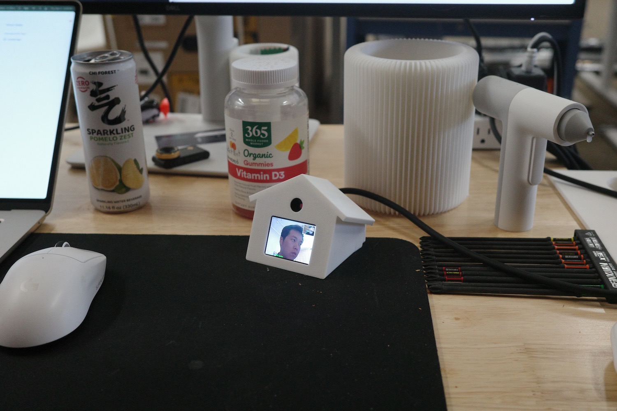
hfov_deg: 48.5
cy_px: 206
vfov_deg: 33.4
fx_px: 686
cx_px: 308
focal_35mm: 40
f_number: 3.2
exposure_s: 1/160
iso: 2000
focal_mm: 26
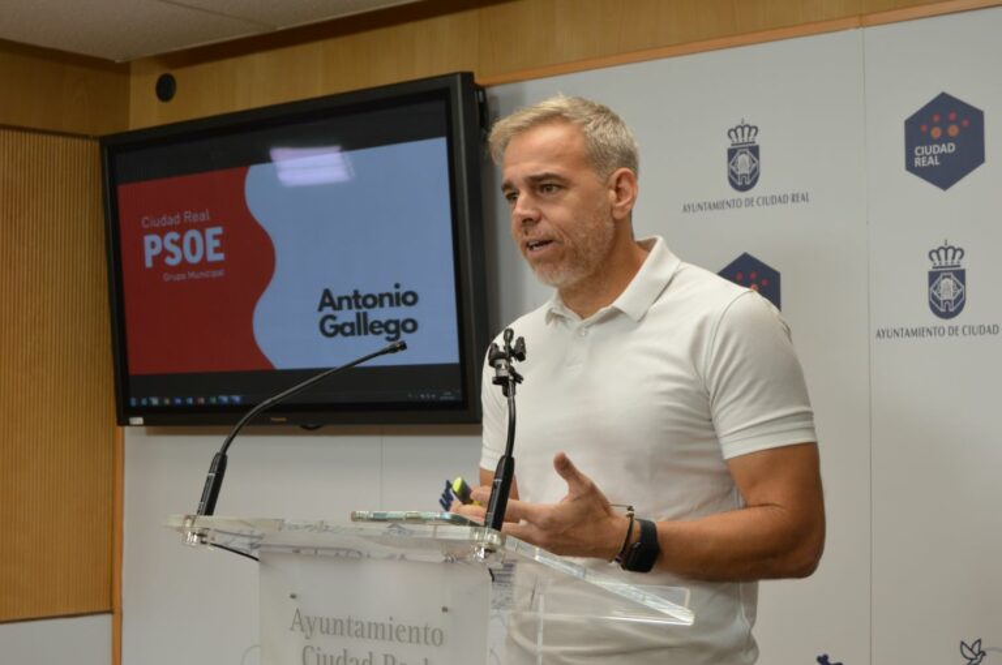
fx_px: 1751
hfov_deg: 31.9
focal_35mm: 63
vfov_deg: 21.5
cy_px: 332
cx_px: 501
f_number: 5
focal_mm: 42
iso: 450
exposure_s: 1/60
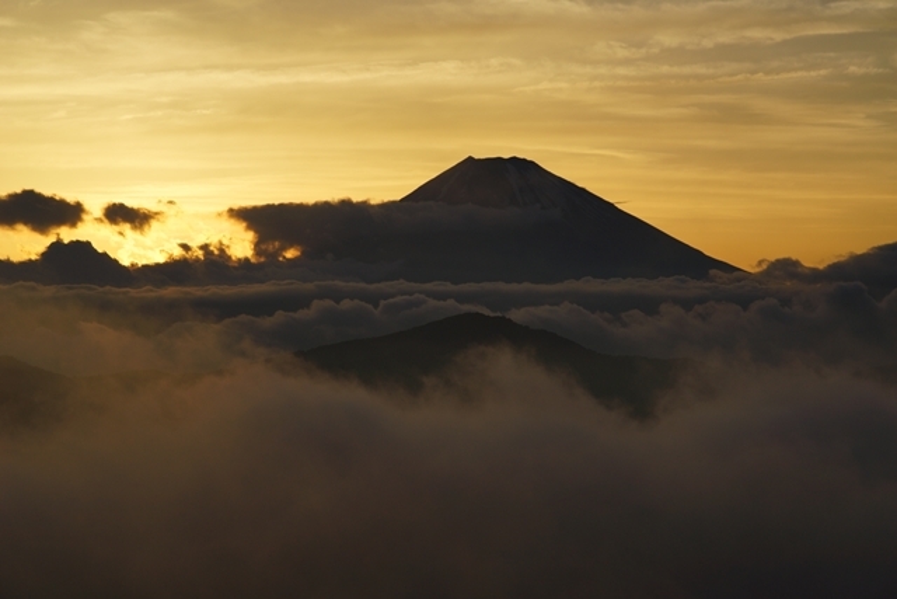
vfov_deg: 12.5
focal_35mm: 110
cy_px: 300
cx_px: 448
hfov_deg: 18.6
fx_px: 2741
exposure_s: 1/125
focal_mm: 110
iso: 100
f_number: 8
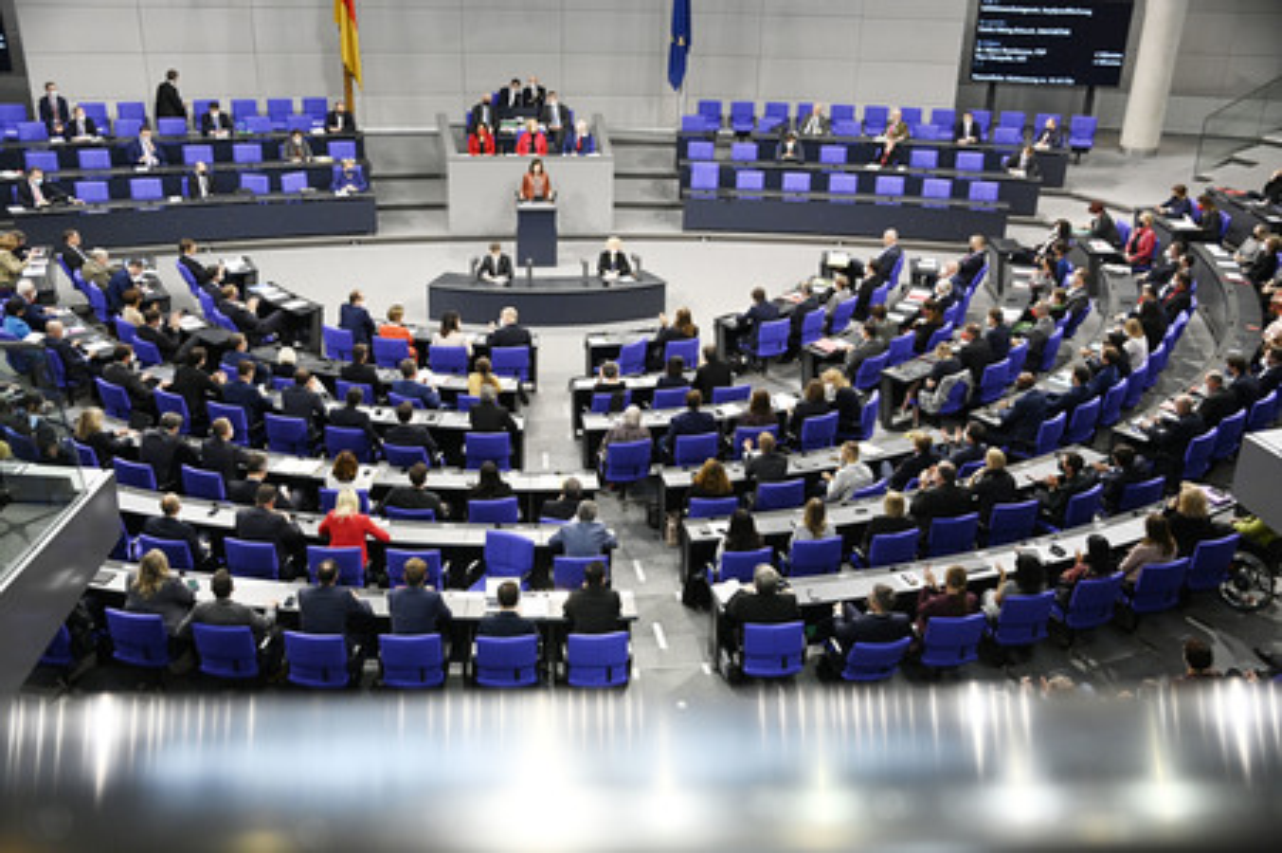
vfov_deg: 31.8
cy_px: 426
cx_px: 641
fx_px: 1495
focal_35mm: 42
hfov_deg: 46.4
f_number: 4.5
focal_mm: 42
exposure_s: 1/125
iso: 3200
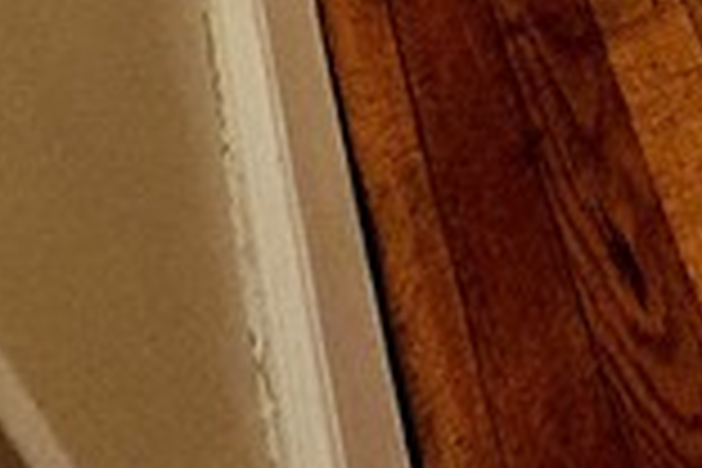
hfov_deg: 14.3
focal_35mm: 89
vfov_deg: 11.8
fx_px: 1735
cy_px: -738
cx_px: 1728
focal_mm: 2.2
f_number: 2.2
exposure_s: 1/60.2
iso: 640
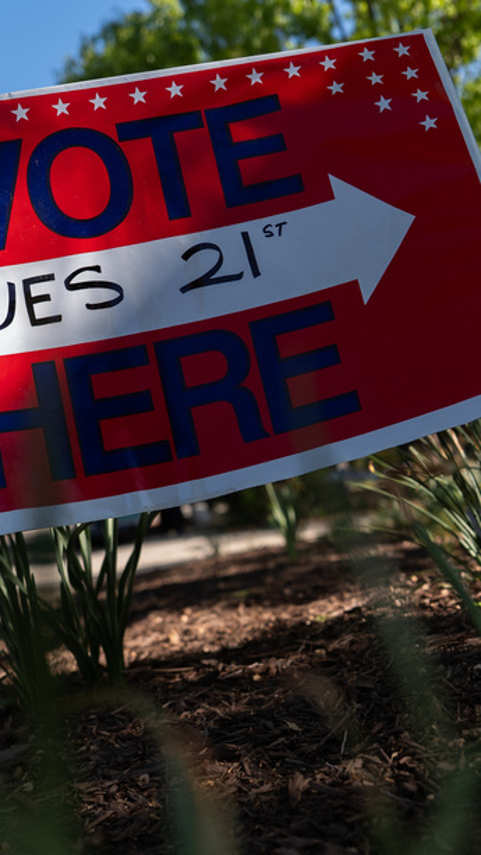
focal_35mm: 42
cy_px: 427
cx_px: 252
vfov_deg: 48.4
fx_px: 952
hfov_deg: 28.4
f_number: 2.8
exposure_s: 1/1250
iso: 125
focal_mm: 24
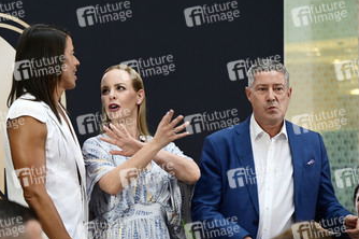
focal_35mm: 243
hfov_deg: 8.5
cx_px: 119
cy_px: 149
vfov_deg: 5.6
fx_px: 2421
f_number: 6.3
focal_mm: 180
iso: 2500
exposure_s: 1/200
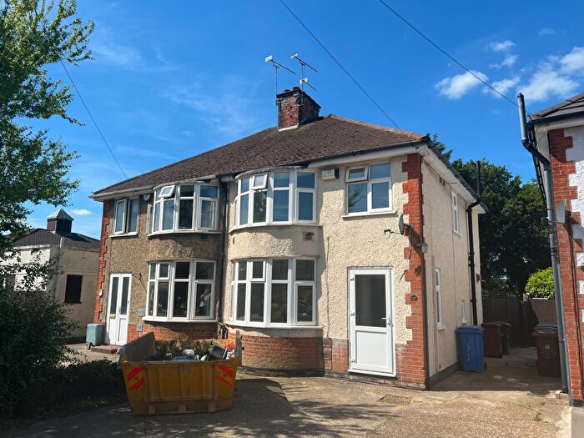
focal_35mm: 26
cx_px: 292
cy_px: 219
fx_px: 439
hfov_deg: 67.3
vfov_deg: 53.1
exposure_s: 1/4630
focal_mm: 5.7
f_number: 1.5
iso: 50
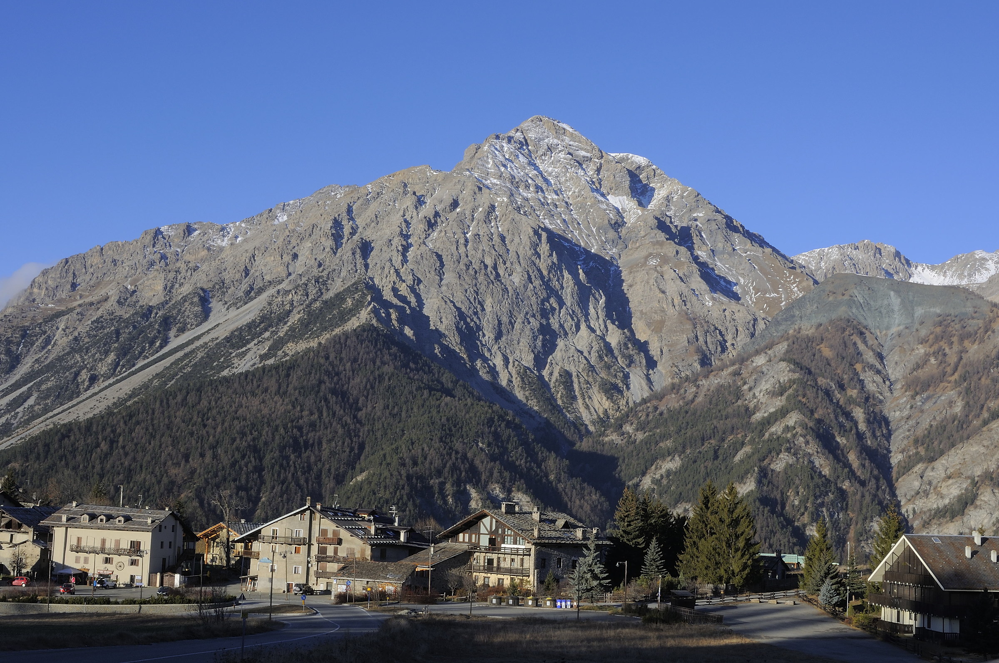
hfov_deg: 46.4
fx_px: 1164
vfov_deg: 31.8
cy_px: 332
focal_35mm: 42
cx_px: 500
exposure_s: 1/50
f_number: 22
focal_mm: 28
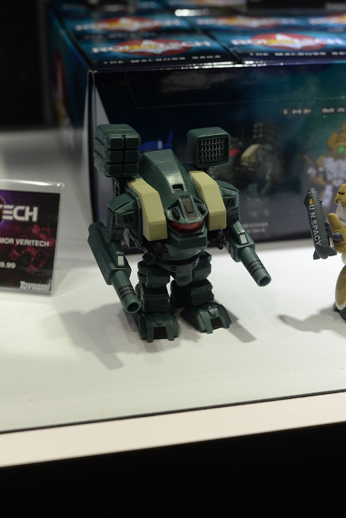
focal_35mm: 50
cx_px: 173
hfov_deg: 27.0
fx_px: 720
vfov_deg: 39.6
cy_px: 259
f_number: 5.6
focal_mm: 50
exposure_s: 1/160
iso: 2000
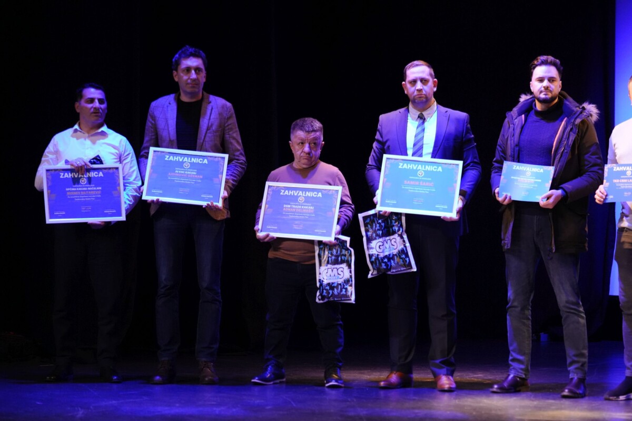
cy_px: 210
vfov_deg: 16.3
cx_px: 316
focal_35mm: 84
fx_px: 1475
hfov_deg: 24.2
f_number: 2.8
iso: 6400
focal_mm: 84
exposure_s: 1/500
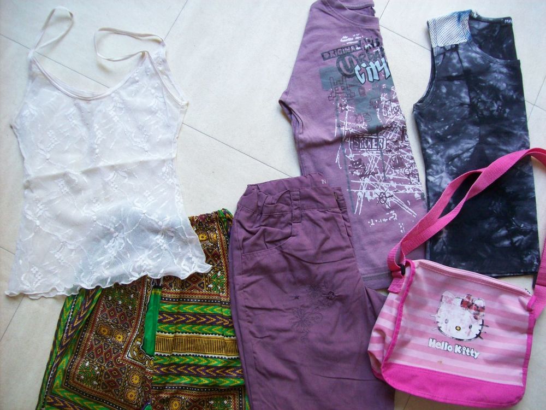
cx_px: 273
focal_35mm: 36
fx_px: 568
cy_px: 205
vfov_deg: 39.7
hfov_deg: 51.4
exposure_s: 1/34.8
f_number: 2.7
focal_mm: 6
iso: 160
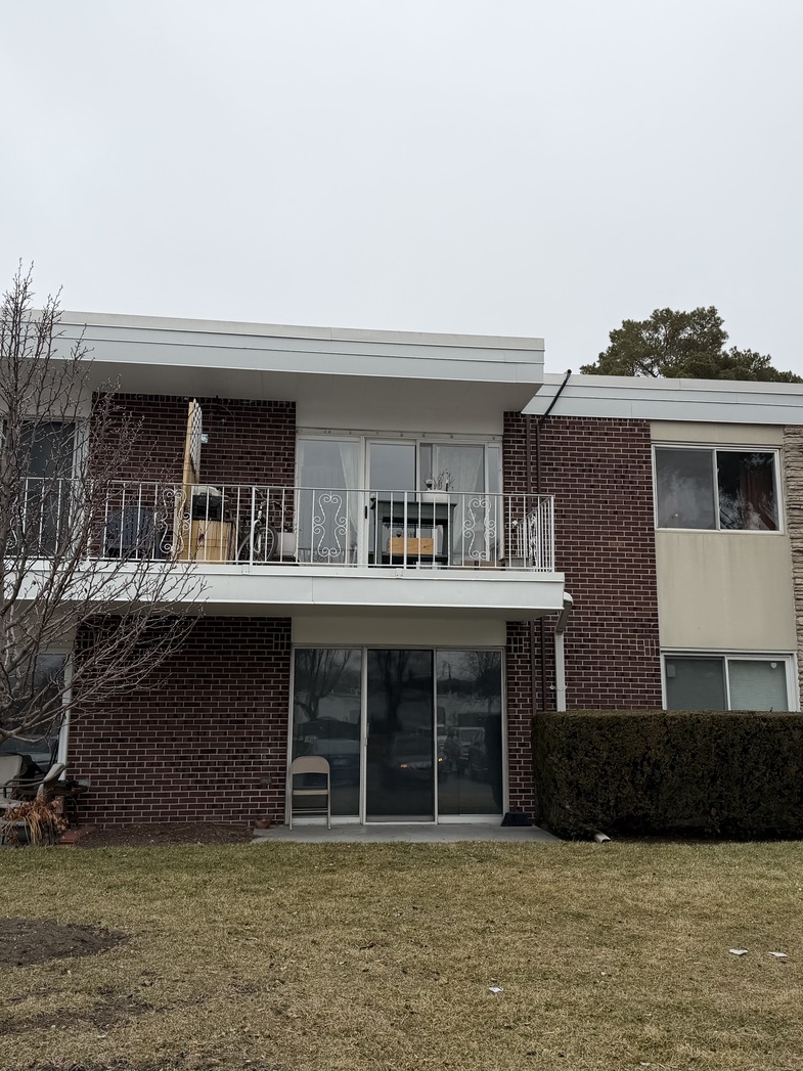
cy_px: 545
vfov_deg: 55.4
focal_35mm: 33
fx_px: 1021
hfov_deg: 42.9
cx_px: 406
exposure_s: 1/4405
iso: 80
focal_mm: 6.76
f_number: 1.78
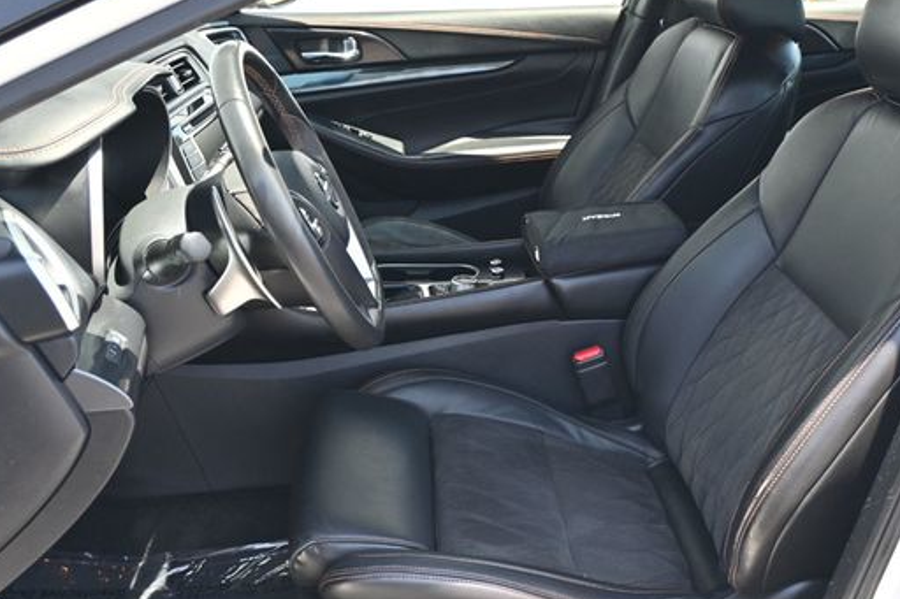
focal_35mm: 40
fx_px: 1007
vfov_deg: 33.1
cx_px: 541
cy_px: 265
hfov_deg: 47.8
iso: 400
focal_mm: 21.5
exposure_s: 1/200
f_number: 4
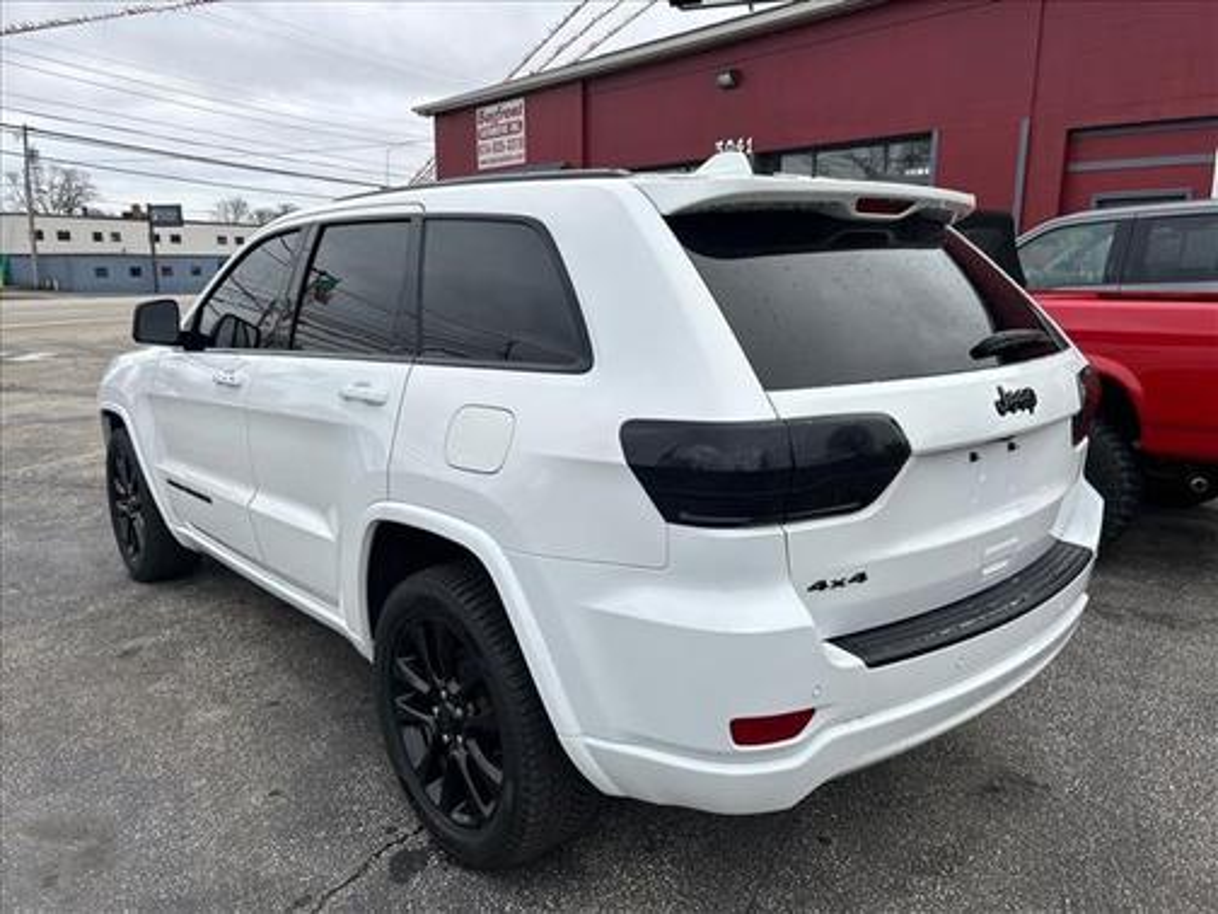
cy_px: 457
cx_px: 609
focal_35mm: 26
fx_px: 915
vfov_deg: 53.1
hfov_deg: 67.3
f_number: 1.5
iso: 50
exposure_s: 1/991
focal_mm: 5.7
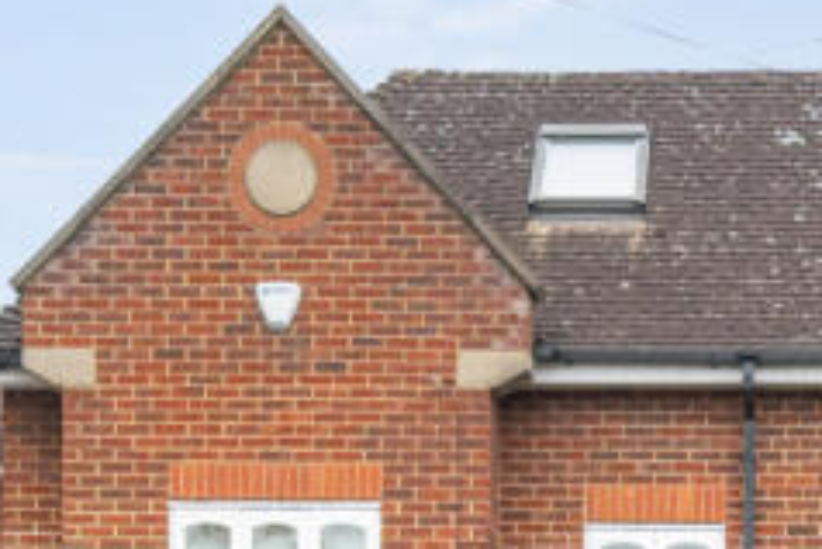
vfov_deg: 10.5
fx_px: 2947
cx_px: 822
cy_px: 637
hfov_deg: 15.6
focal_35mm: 129
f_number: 8
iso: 1250
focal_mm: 30
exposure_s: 1/200
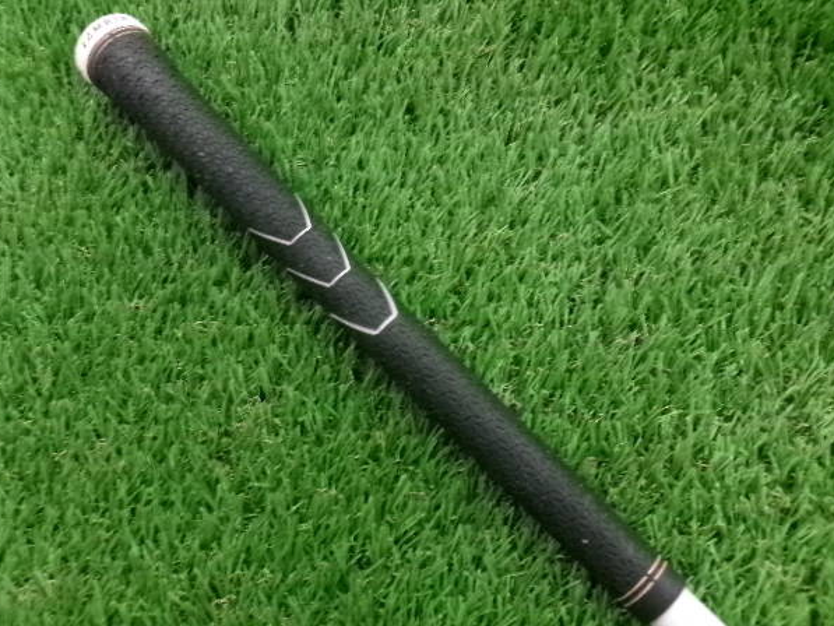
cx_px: 404
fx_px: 723
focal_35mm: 30
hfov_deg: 59.9
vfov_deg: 46.8
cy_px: 324
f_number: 3.9
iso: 800
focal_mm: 5.1
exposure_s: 1/34
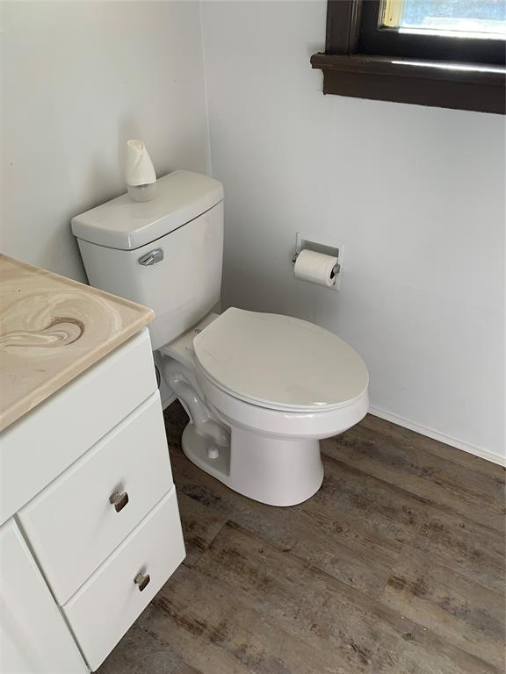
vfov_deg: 67.3
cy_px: 337
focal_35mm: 26
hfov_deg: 53.1
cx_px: 253
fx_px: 507
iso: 64
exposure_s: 1/121
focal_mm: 4.25
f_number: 1.8
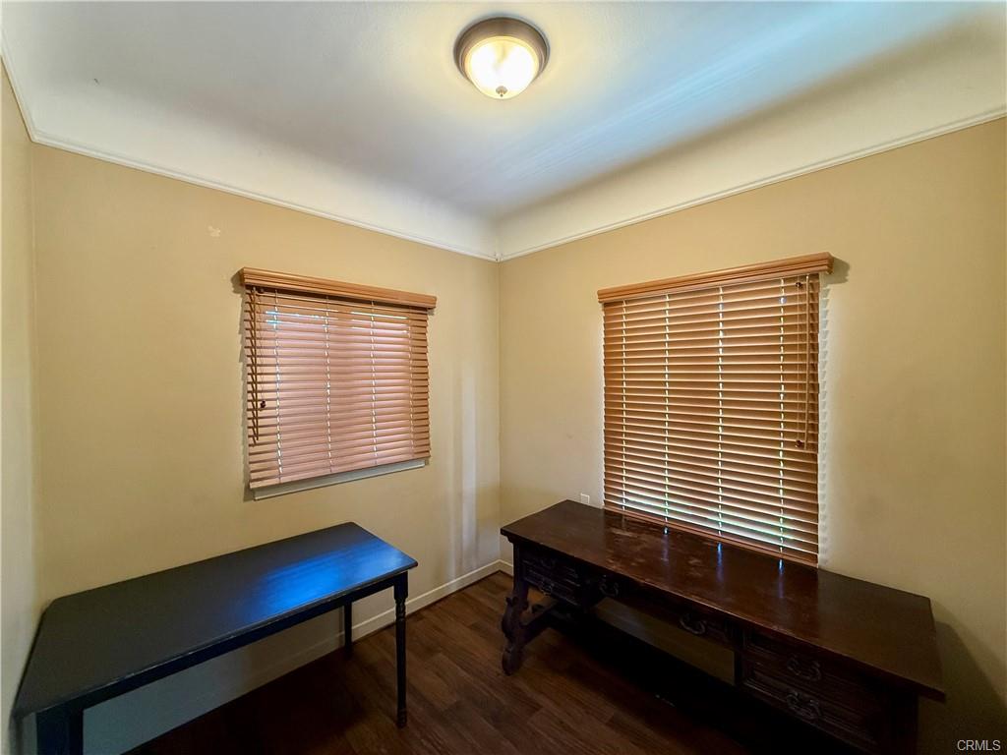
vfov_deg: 85.7
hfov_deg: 102.1
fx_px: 407
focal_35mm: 14
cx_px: 504
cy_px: 378
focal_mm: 2.22
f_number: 2.2
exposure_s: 1/60
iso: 400
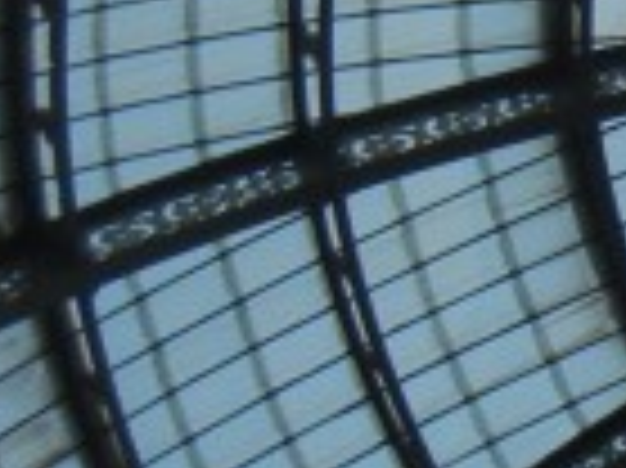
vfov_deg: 6.7
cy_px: 328
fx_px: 3993
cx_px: 1347
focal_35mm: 221
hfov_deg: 8.4
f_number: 7
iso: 160
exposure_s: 1/340
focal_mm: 5.4
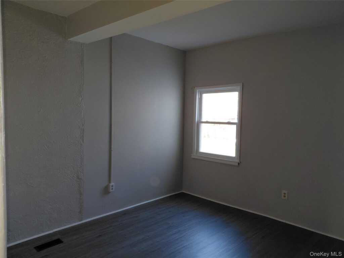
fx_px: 248
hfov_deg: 69.4
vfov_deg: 54.9
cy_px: 129
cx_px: 172
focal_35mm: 25
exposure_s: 1/120
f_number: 1.8
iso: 160
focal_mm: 4.69
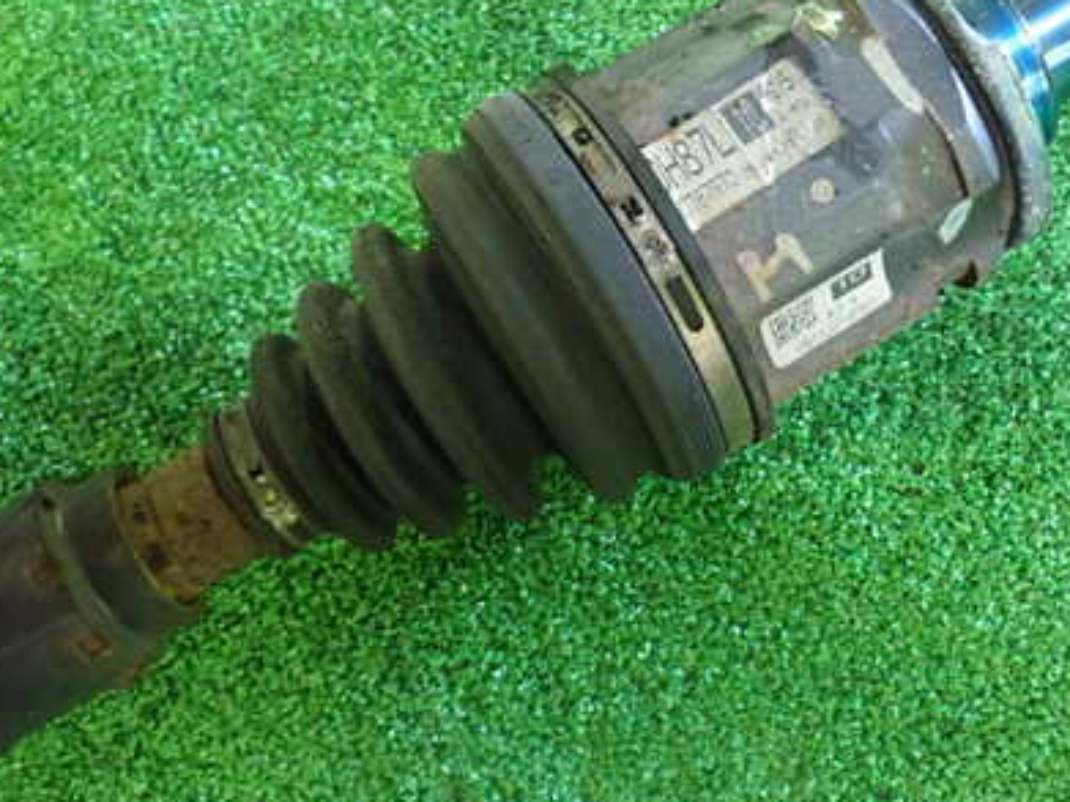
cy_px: 320
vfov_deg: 31.4
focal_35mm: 46
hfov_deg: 41.2
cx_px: 605
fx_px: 1421
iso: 800
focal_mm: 5.4
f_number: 2.3
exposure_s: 1/30
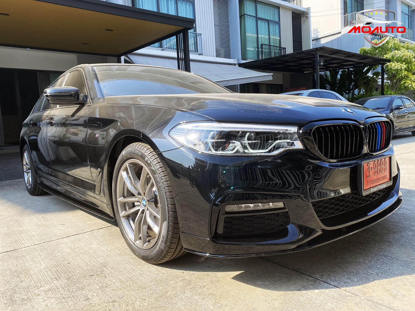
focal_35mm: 26
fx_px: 312
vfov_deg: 53.1
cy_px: 156
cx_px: 208
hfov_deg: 67.3
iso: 32
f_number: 1.8
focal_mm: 4.25
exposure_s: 1/762
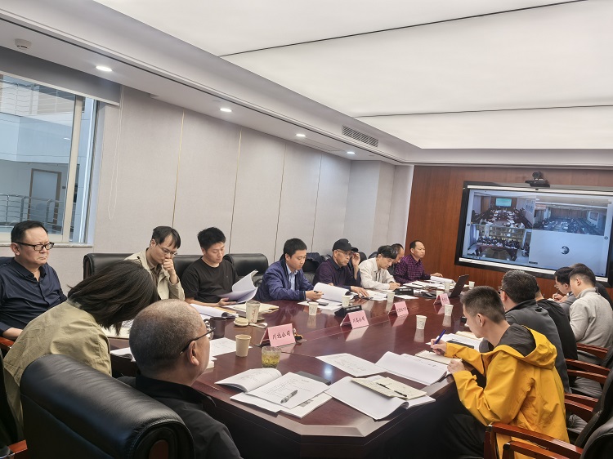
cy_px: 230
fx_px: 478
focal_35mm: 27
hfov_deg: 65.3
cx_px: 306
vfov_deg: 51.3
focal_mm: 5.75
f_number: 4
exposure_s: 1/100
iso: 125
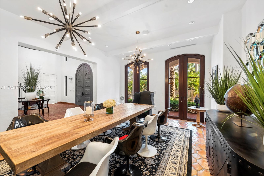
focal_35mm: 14
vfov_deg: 81.2
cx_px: 132
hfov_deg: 104.2
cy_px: 88
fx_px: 103
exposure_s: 1/6
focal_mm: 14
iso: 320
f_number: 8
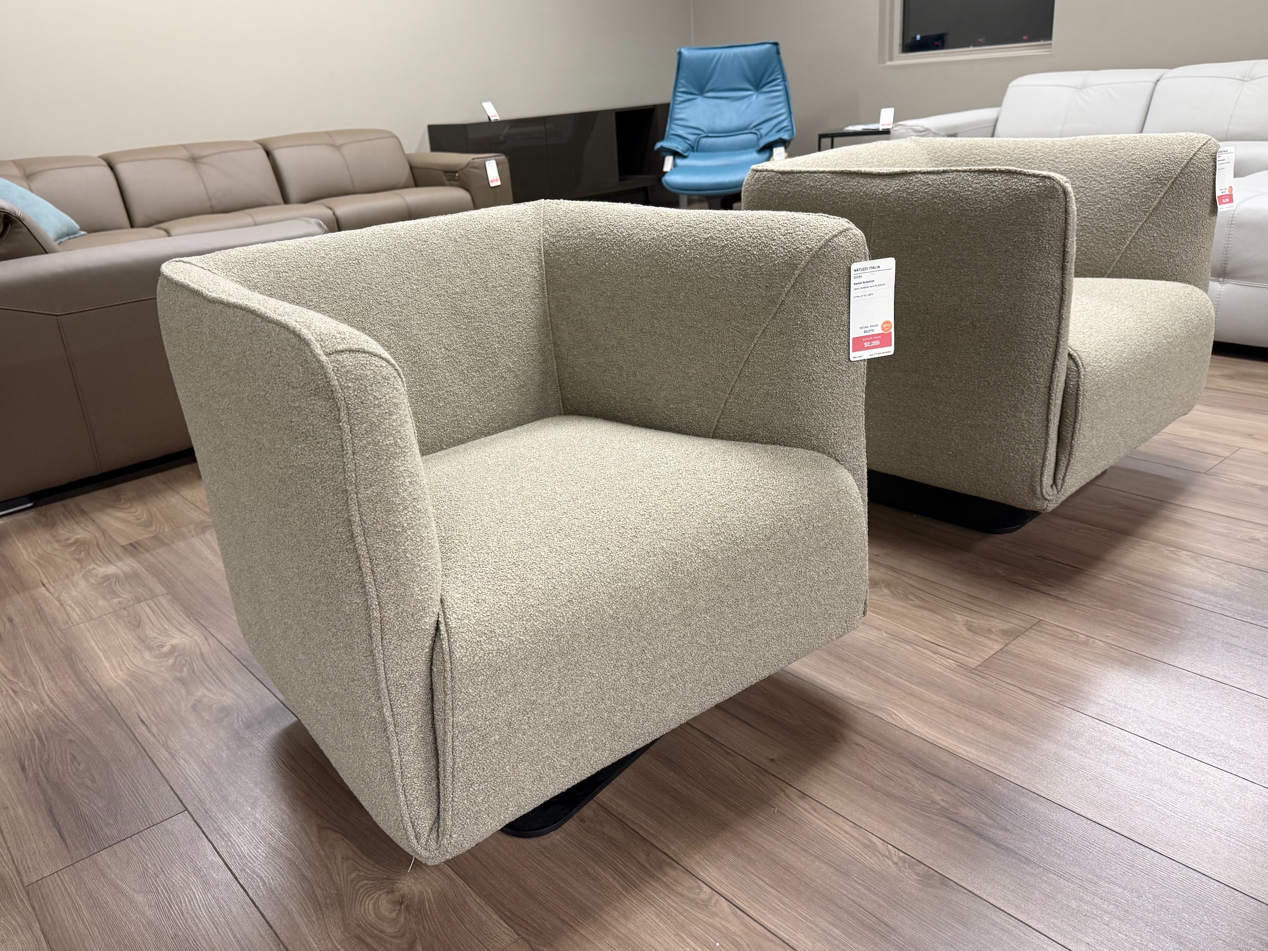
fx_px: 989
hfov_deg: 65.3
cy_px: 448
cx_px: 596
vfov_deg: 51.3
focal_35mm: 27
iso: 200
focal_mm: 6.76
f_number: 1.78
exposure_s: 1/60
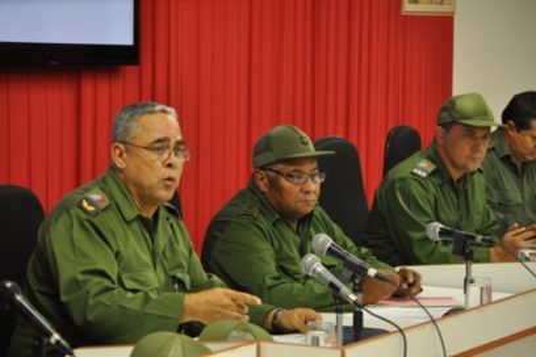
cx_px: 268
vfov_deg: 10.8
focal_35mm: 128
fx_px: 1898
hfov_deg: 16.1
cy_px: 178
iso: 320
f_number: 4.5
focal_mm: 85
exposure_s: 1/10
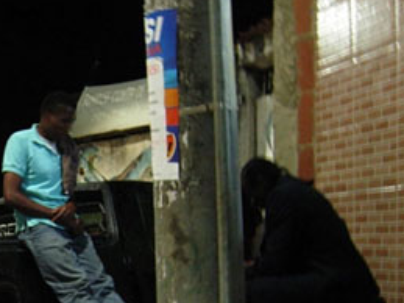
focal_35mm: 89
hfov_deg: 21.1
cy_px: 306
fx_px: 1038
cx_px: -23
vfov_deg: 16.2
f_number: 2.7
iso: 200
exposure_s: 1/3
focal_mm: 7.5
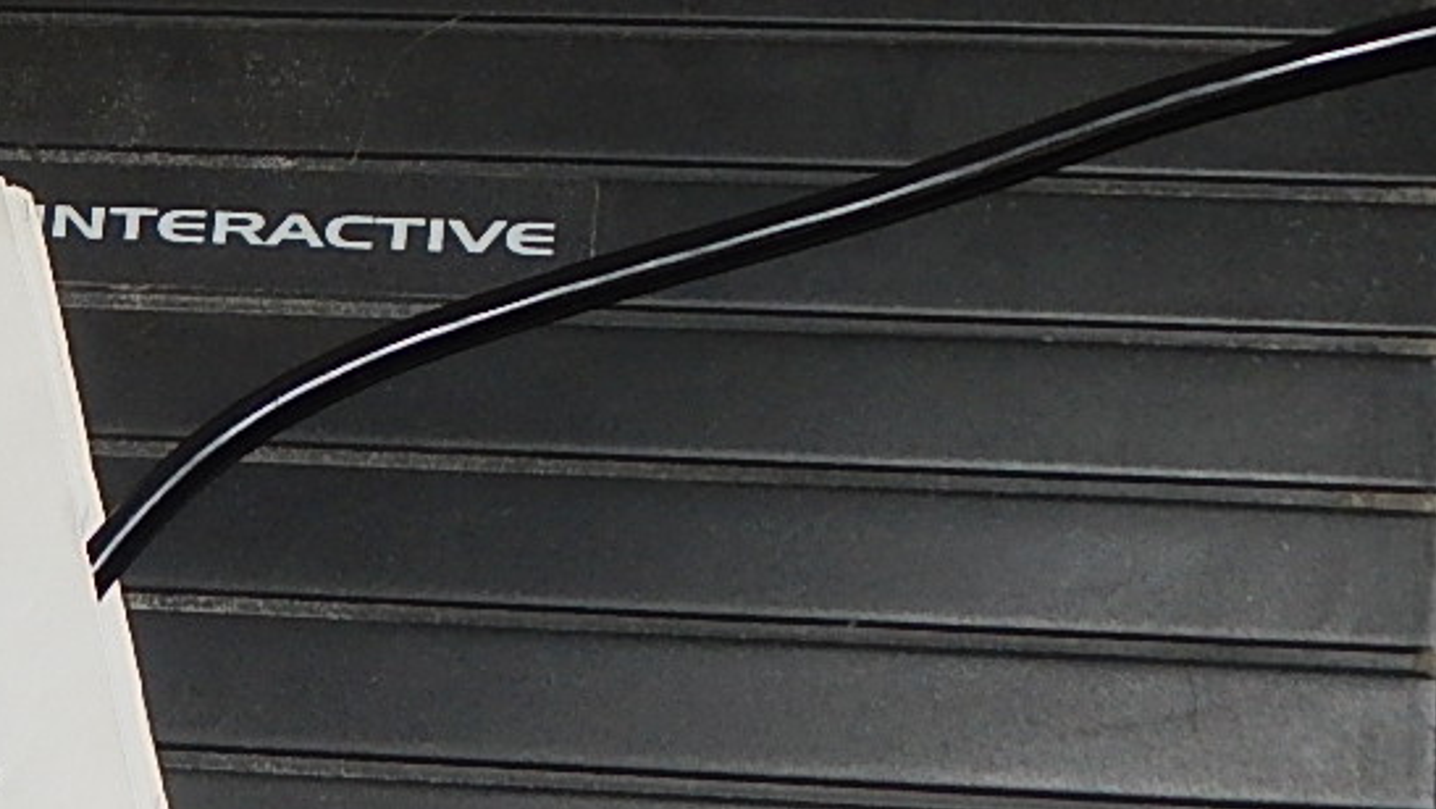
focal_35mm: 137
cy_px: 60
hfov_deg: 15.6
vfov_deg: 8.8
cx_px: 281
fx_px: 5218
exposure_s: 1/30
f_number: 3.6
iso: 200
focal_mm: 7.7
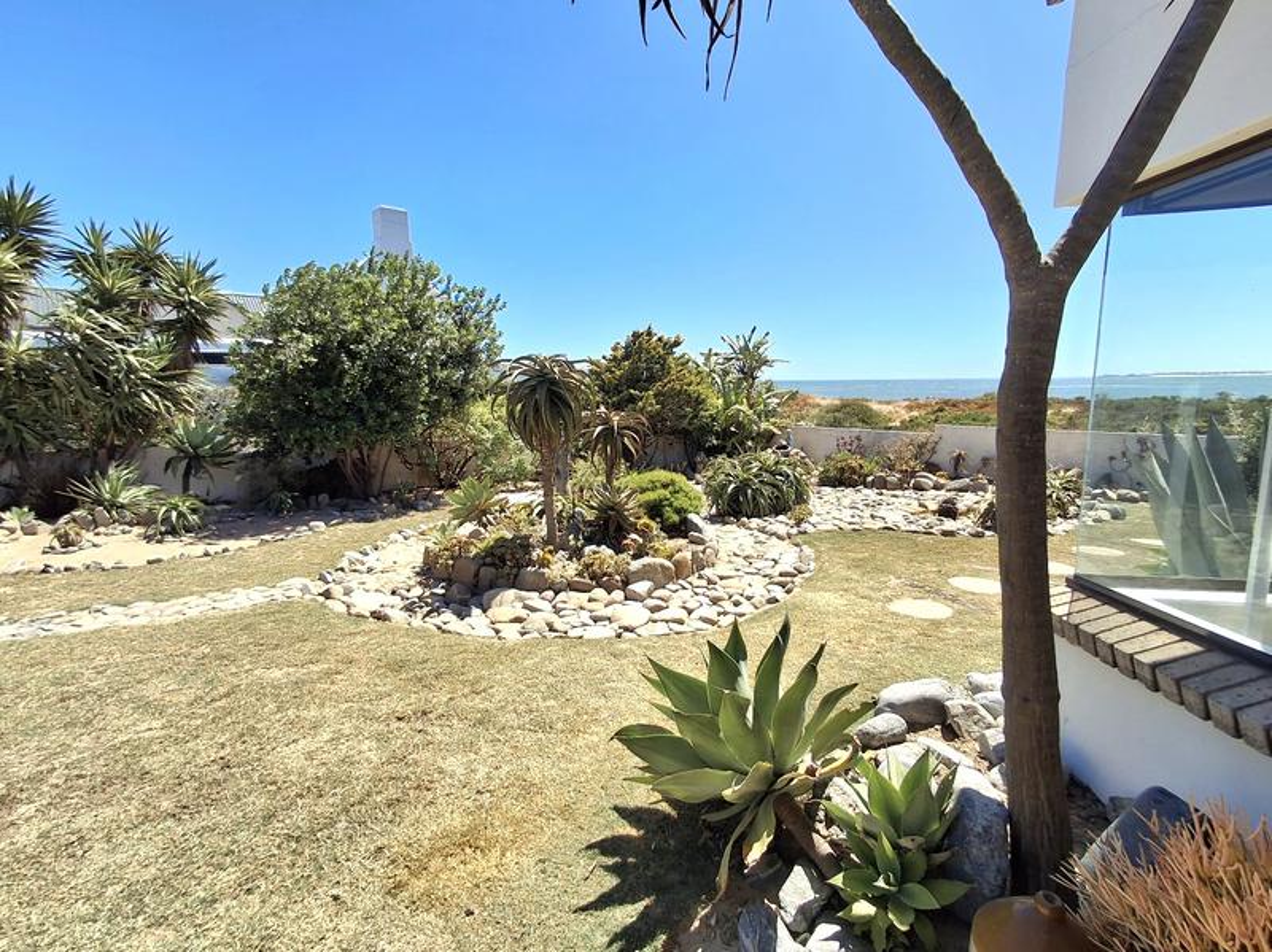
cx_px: 636
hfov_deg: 94.5
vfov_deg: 78.0
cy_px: 476
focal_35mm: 16
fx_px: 588
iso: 40
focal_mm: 1.64
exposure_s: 1/1667
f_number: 2.2
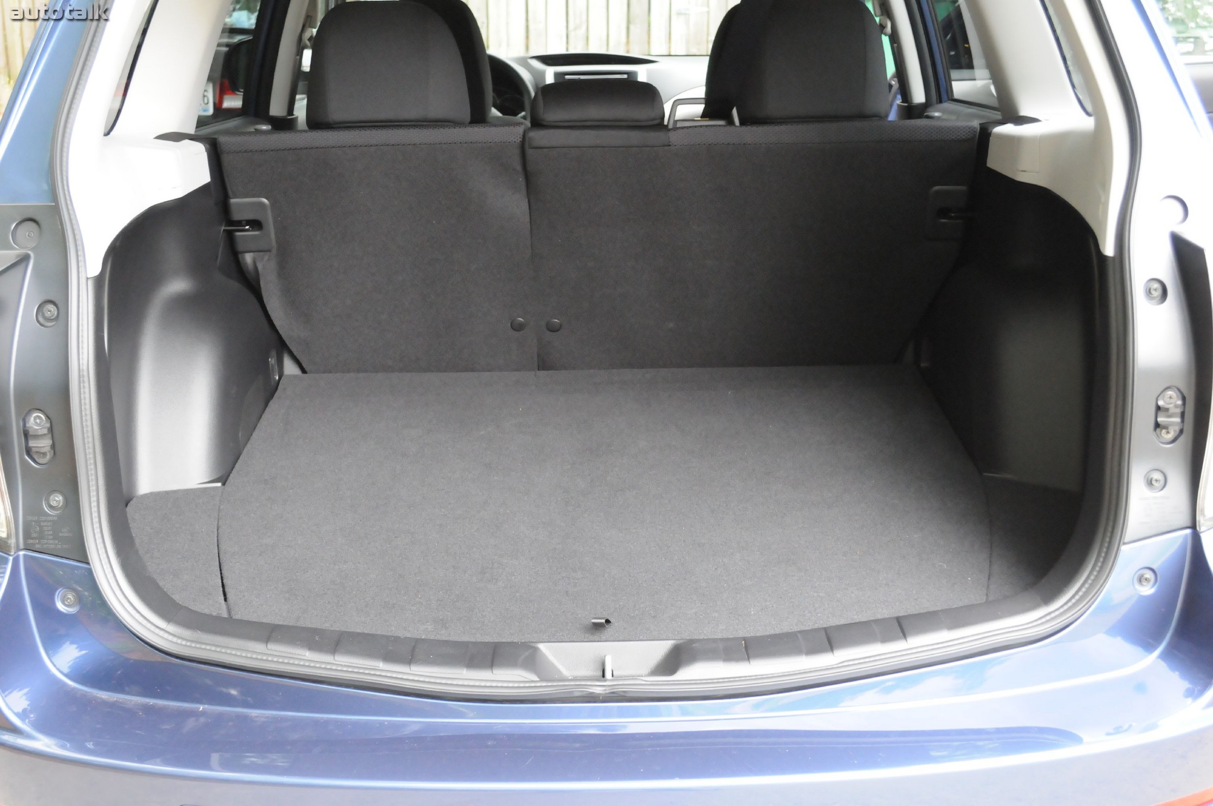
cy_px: 403
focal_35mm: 45
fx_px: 1515
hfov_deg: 43.6
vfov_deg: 29.8
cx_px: 606
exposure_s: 1/100
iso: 2000
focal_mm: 30
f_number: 5.6
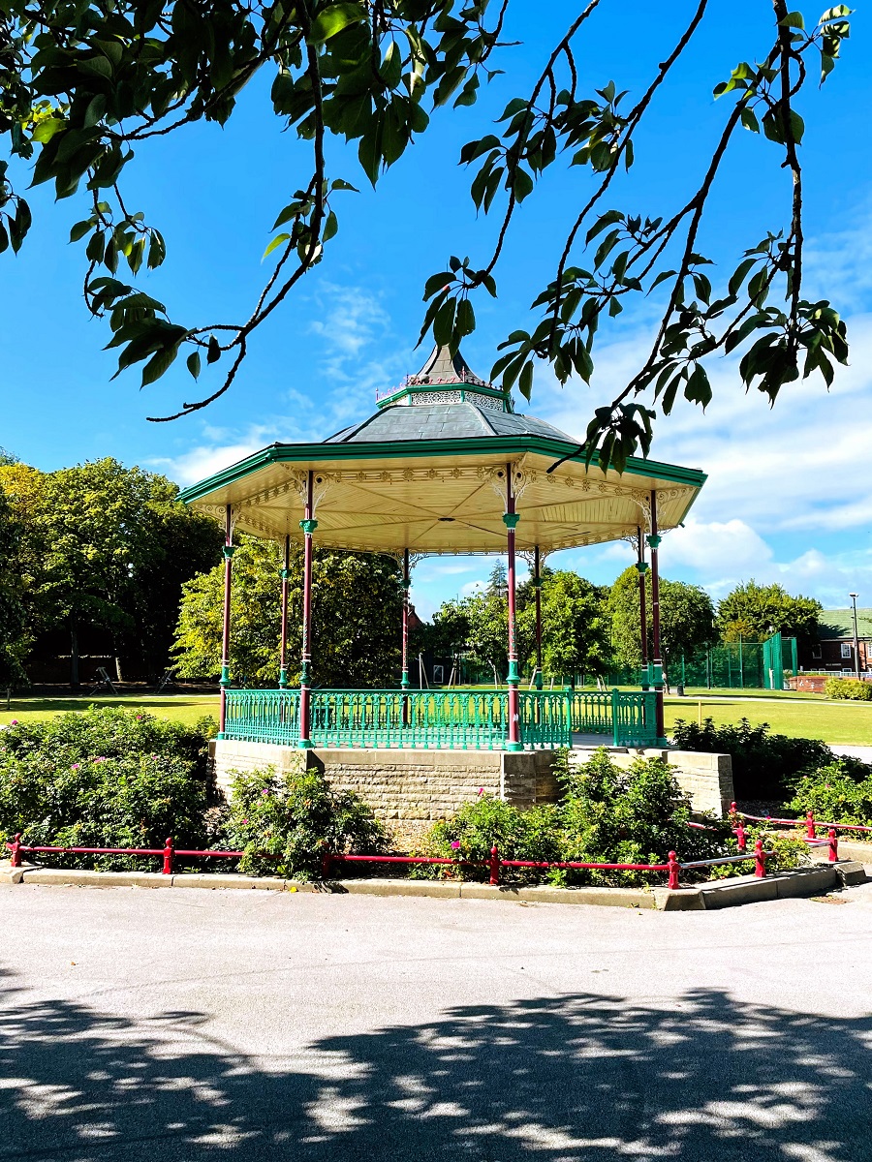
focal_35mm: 26
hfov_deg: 53.1
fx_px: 873
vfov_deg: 67.3
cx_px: 436
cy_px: 581
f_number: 1.6
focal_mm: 4.2
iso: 32
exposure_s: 1/2304
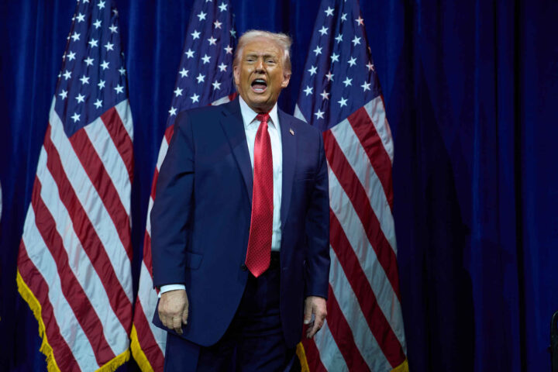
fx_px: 899
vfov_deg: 23.4
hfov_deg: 34.5
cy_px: 186
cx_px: 279
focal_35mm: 58
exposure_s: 1/320
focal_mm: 58
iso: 1000
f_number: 2.8
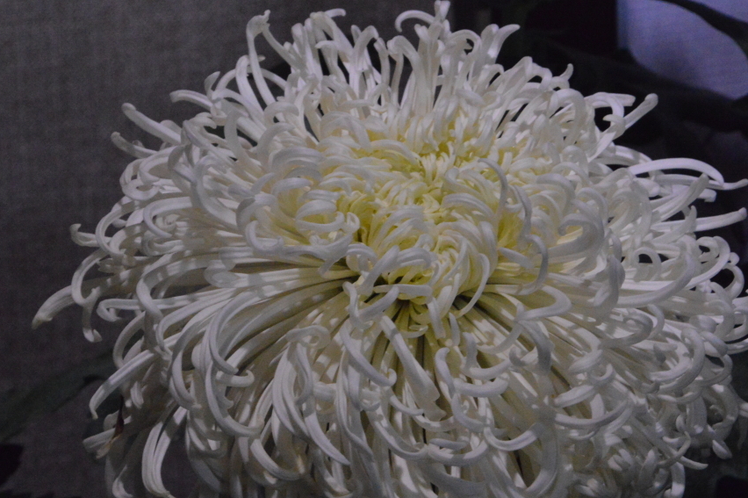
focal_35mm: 352
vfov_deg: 3.9
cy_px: 278
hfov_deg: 5.9
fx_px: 7301
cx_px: 387
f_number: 18
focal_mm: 195
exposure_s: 1/160
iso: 6400
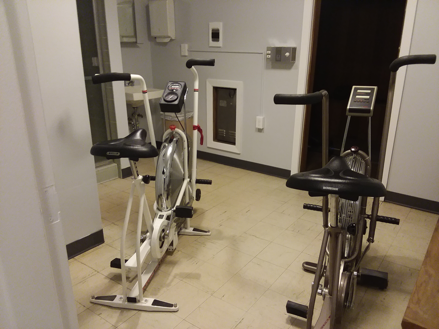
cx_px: 220
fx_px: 342
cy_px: 164
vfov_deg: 51.4
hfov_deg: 65.3
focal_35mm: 27
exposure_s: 1/17
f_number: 1.9
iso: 200
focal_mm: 2.91
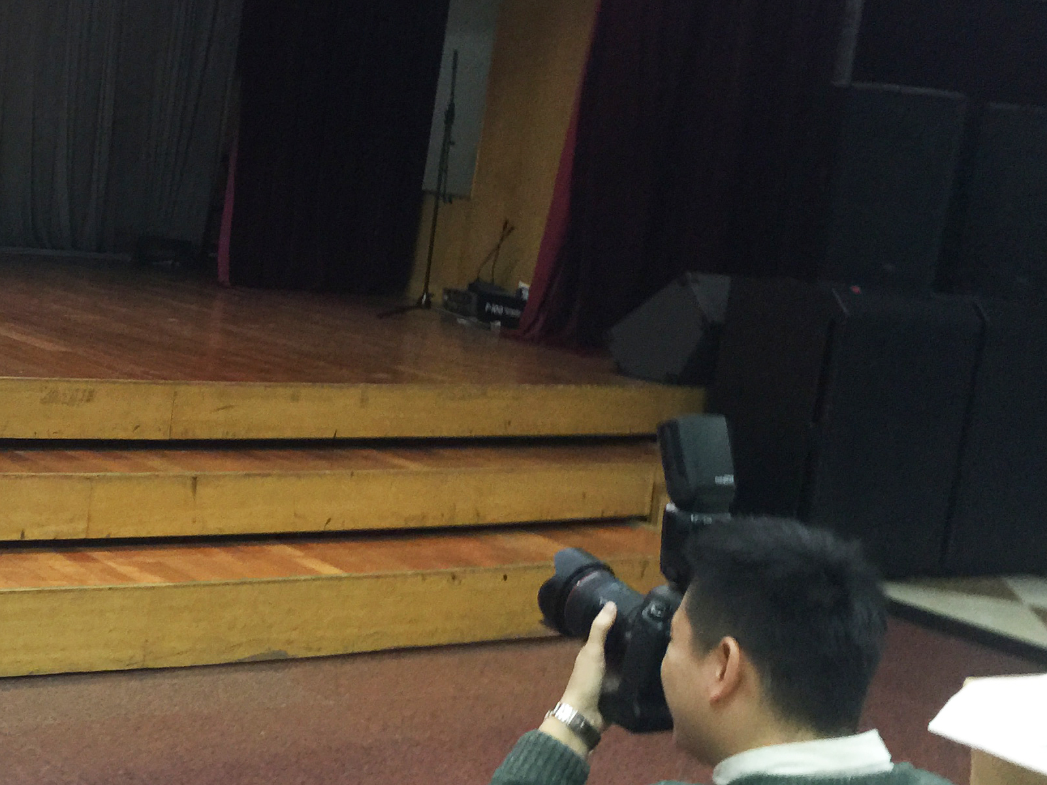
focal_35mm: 59
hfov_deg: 31.2
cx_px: 112
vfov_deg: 24.8
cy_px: 408
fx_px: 1785
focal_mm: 4.15
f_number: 2.2
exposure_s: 1/17
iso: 100
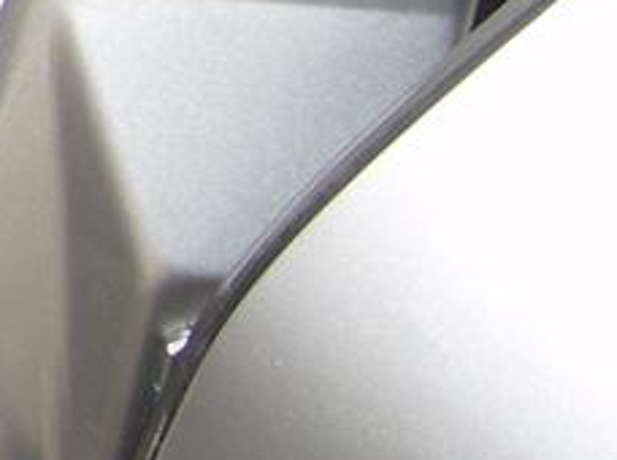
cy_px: -544
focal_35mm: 172
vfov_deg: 8.1
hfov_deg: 10.3
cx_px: -760
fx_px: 3059
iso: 100
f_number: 4.8
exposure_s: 1/420
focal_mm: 6.4
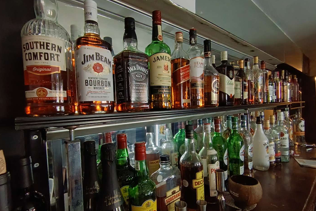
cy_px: 112
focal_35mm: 19
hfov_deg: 86.9
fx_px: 167
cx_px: 161
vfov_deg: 64.5
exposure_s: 1/33.3
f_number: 2.2
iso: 1396
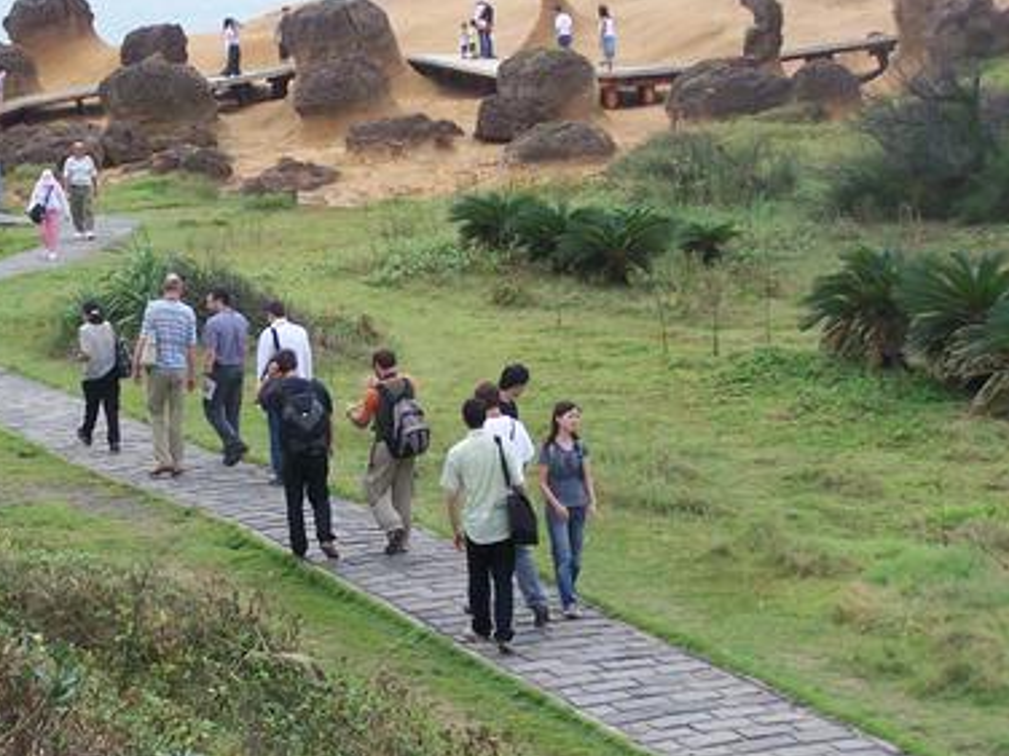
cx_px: 325
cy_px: 378
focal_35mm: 114
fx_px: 3323
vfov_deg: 13.0
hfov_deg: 17.2
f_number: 3.2
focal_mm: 11.1
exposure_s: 1/500
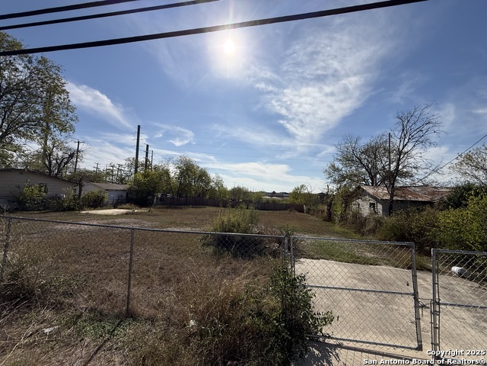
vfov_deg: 85.7
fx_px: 197
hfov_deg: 102.1
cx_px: 244
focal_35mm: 14
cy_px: 183
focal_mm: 2.22
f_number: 2.2
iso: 50
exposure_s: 1/6803
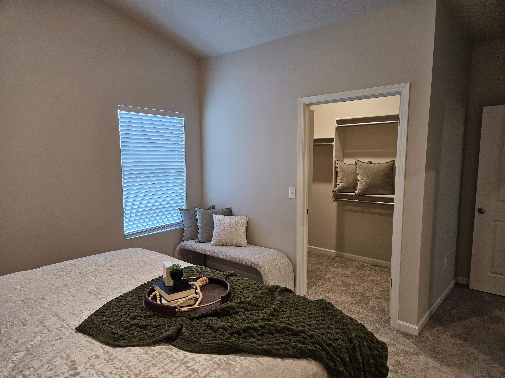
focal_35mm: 23
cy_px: 189
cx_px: 252
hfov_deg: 73.9
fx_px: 336
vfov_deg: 58.9
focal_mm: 5.4
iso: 250
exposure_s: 1/120
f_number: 1.8
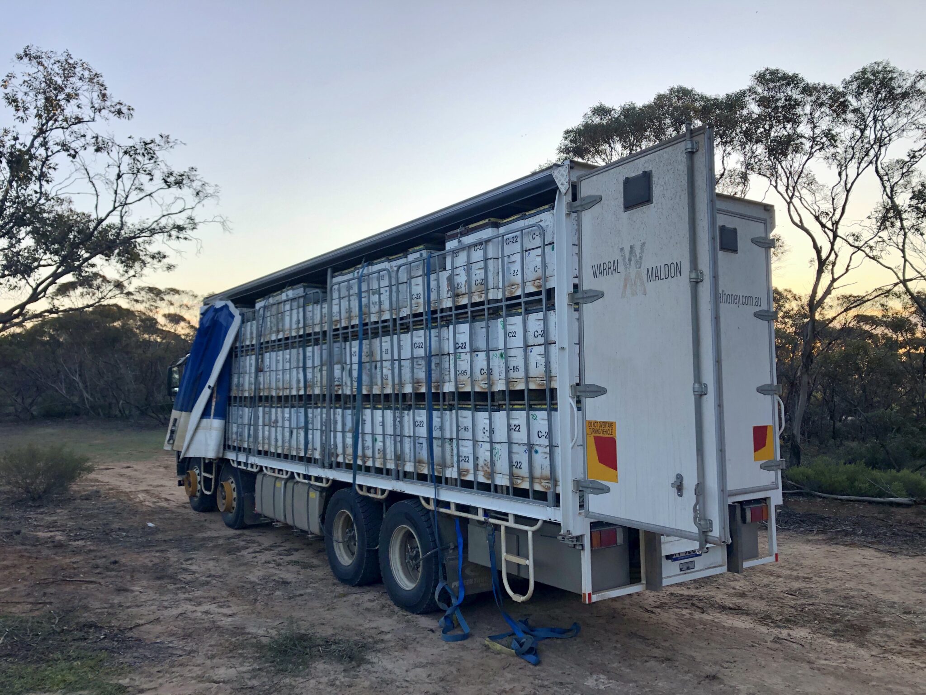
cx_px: 463
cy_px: 348
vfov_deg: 49.7
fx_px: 749
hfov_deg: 63.4
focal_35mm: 28
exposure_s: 1/318
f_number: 1.8
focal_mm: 3.99
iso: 20
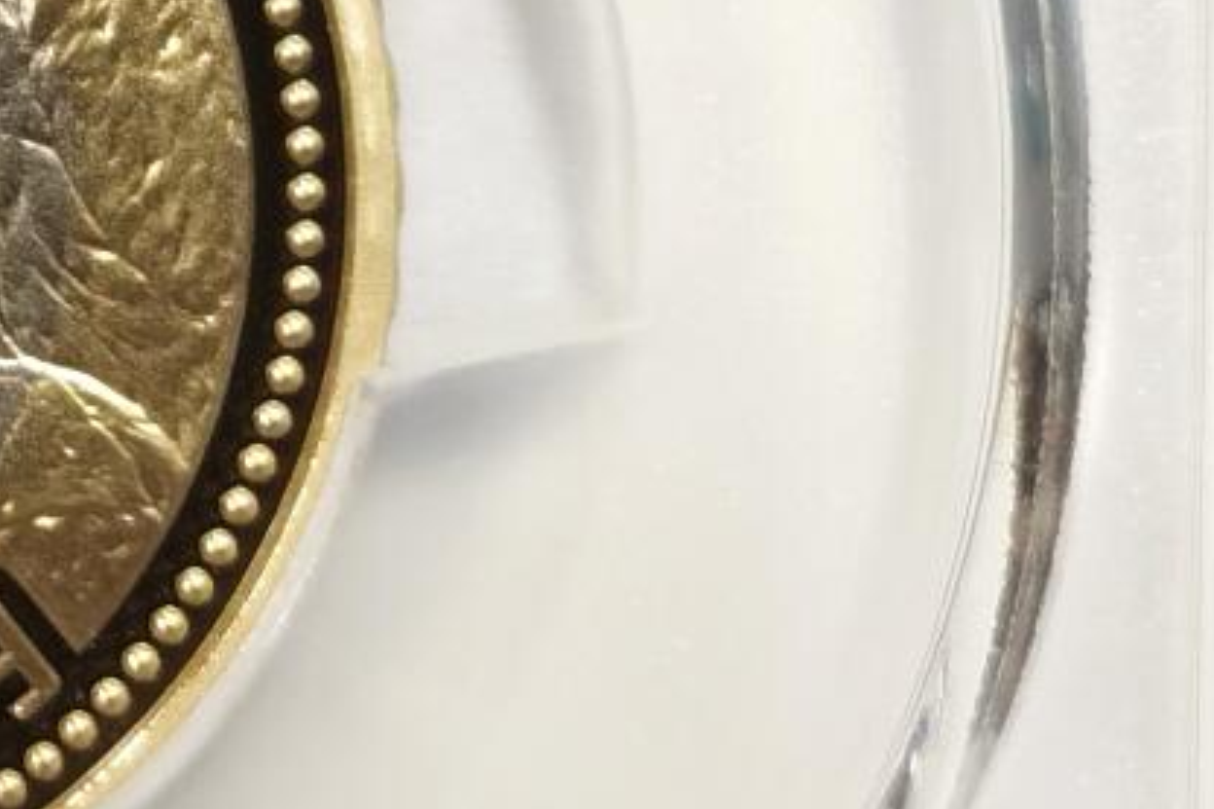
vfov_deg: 5.5
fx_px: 8225
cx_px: -423
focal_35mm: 244
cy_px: -575
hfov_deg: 8.3
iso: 160
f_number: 16
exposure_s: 1/100
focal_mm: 5.56
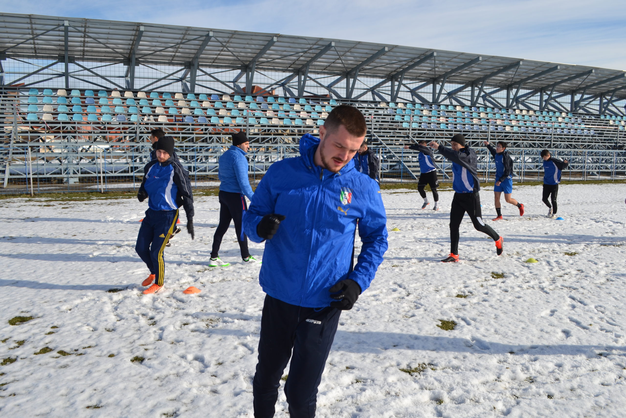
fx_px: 574
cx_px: 313
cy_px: 209
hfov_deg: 57.2
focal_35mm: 33
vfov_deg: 40.0
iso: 100
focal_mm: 22
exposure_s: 1/250
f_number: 8
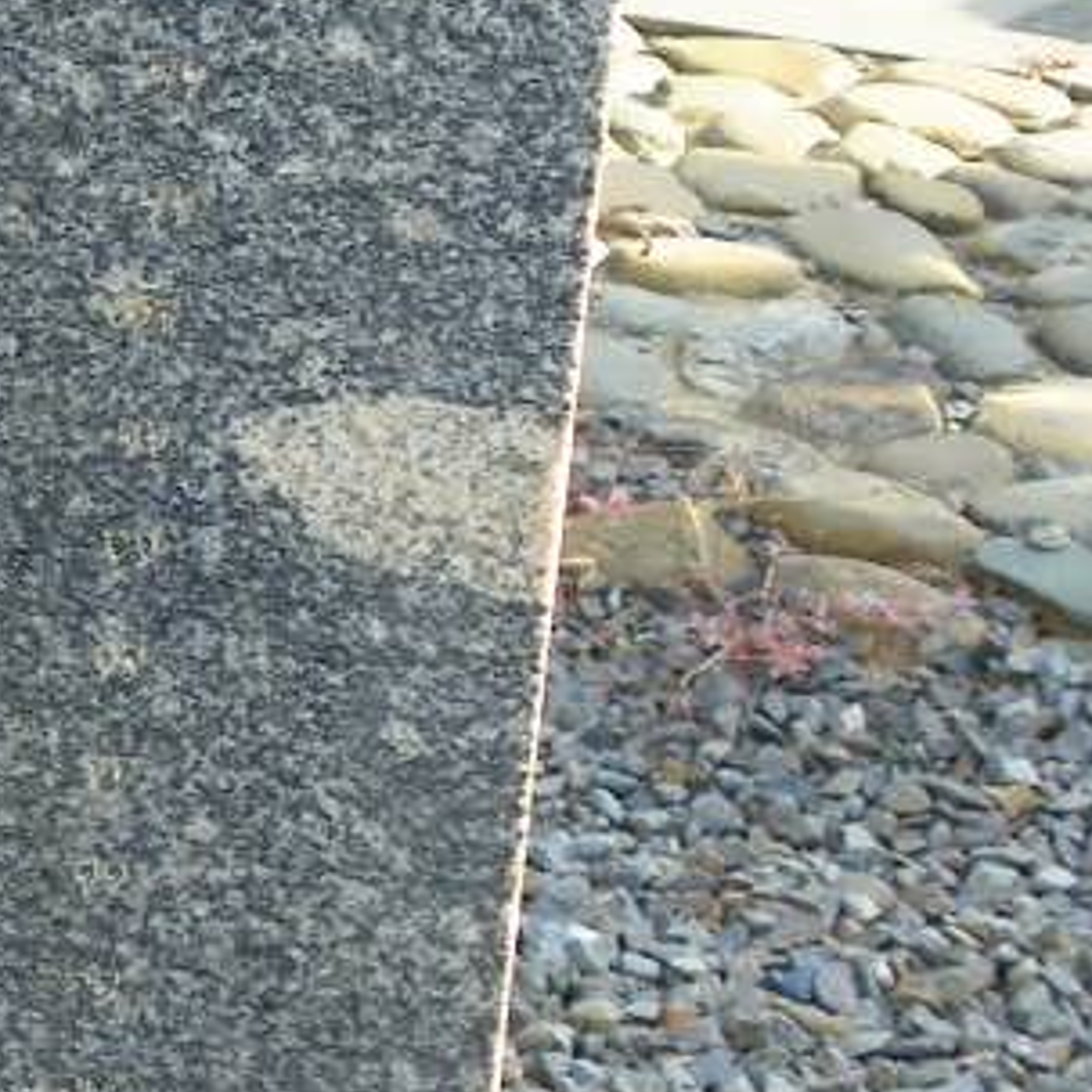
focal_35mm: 154
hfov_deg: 10.6
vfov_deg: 11.3
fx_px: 5496
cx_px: -919
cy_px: 306
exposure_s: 1/80
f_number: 3.2
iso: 64
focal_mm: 7.9
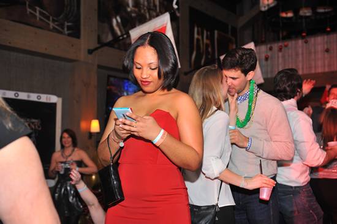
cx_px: 168
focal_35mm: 44
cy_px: 112
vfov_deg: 30.5
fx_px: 412
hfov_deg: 44.5
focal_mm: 44
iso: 1250
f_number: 3.5
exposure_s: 1/100
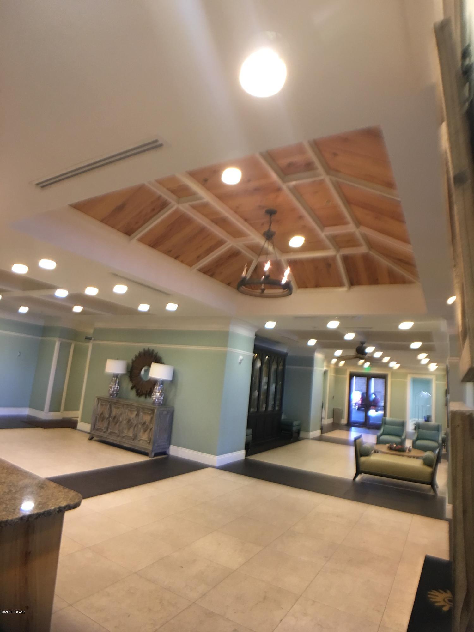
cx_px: 237
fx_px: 529
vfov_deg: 61.7
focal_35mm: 29
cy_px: 316
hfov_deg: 48.2
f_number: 2.2
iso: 50
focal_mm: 4.15
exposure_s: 1/15
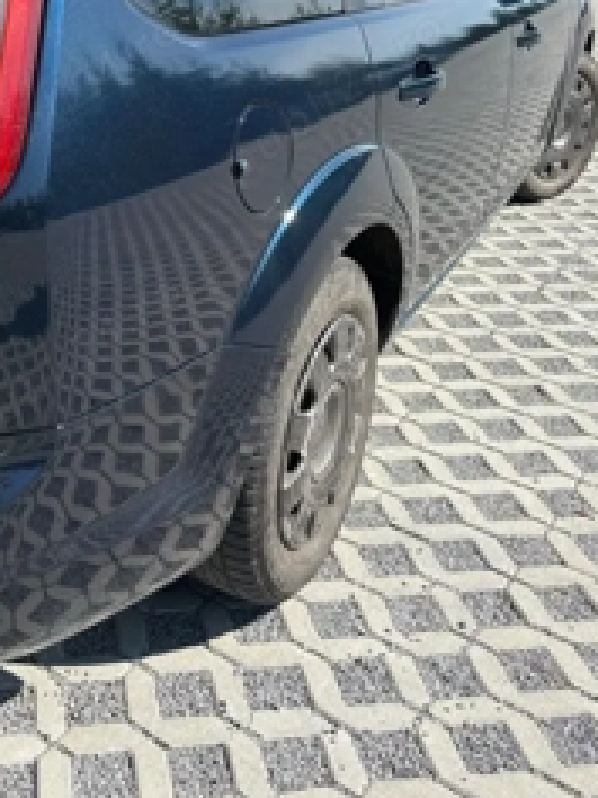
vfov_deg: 40.8
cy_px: 139
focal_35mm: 44
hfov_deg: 32.2
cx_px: 139
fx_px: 1013
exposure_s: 1/2538
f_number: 1.6
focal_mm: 5.96
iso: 50
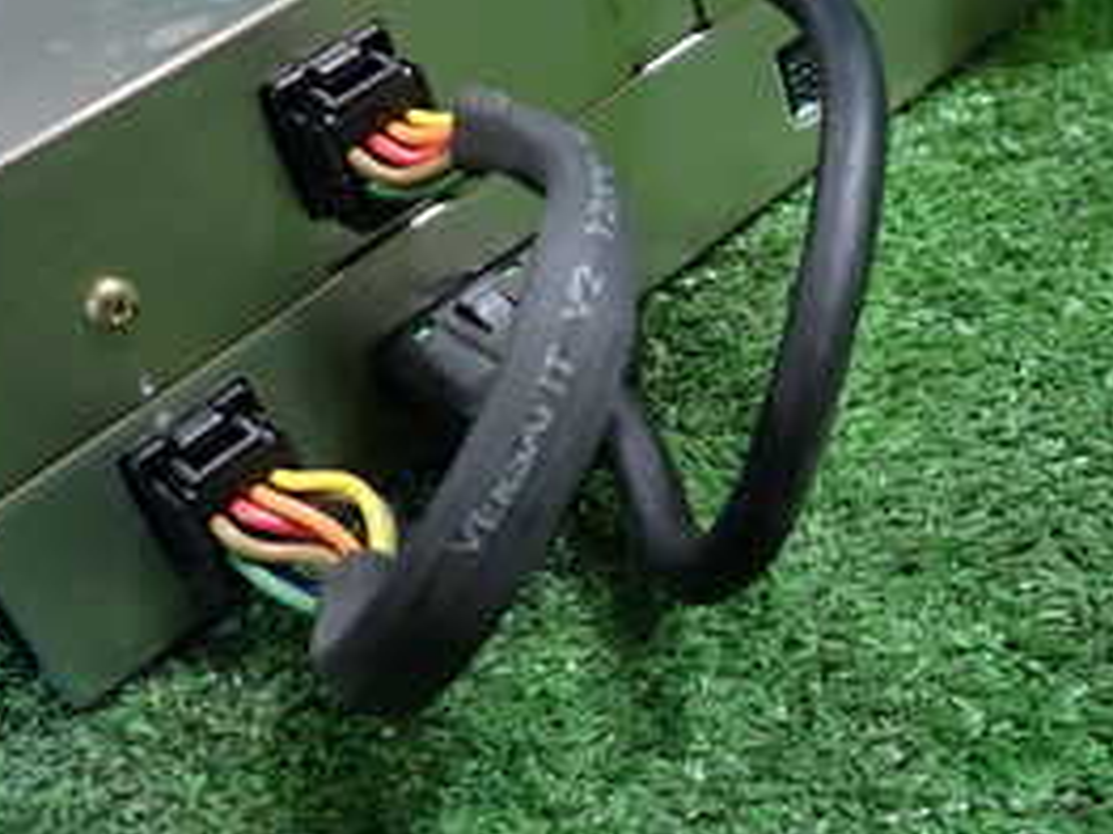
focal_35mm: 57
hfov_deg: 33.5
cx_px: 732
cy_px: 237
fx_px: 1832
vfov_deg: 25.4
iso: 250
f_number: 2
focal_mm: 4.5
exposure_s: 1/30
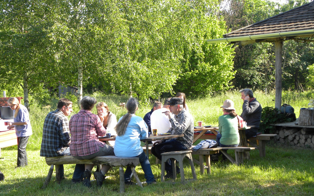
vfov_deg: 18.1
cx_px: 157
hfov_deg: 28.6
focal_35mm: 72
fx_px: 616
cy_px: 102
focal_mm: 11.8
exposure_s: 1/124
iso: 64
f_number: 3.5
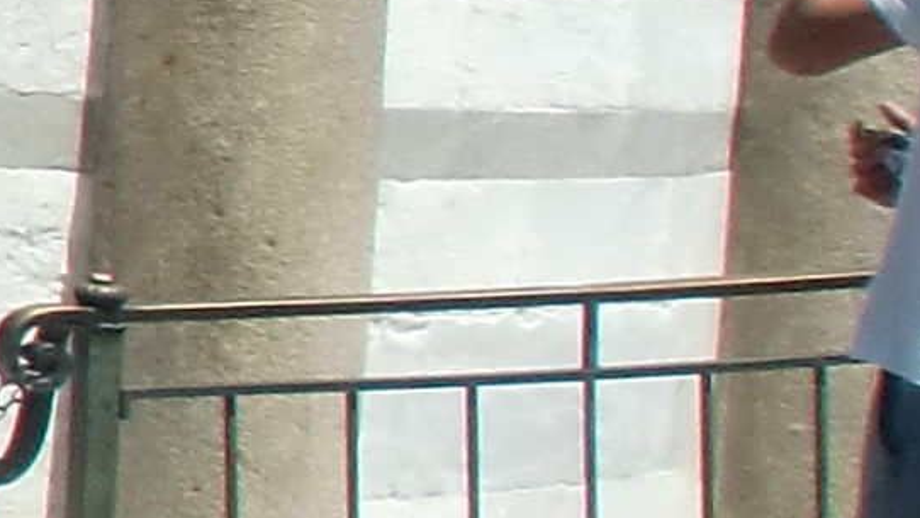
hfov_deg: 8.1
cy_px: 49
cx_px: -2247
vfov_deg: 5.8
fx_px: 5099
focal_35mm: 209
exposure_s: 1/200
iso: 64
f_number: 7.8
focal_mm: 4.65
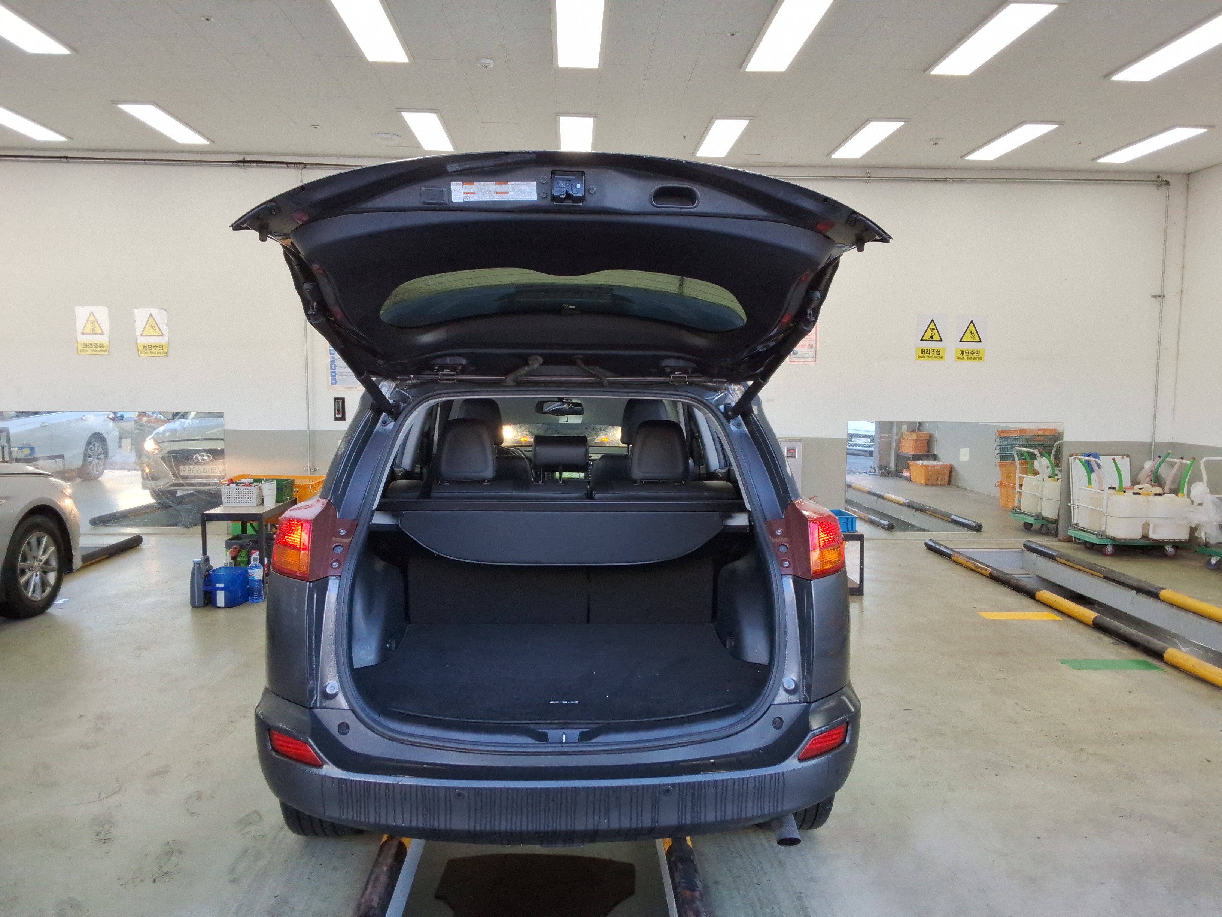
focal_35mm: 28
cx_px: 611
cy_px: 458
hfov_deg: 63.4
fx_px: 988
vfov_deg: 49.7
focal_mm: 2.91
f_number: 1.9
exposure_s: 1/152
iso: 32
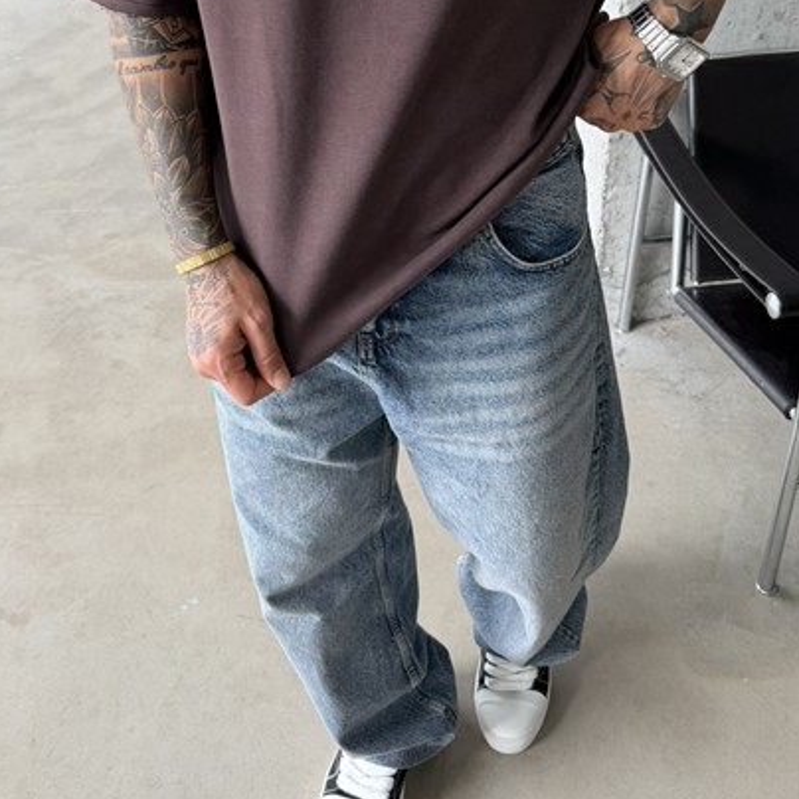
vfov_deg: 38.3
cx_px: 382
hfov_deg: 40.0
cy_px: 140
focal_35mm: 42
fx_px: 1097
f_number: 1.78
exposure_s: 1/121
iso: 80
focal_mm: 6.76
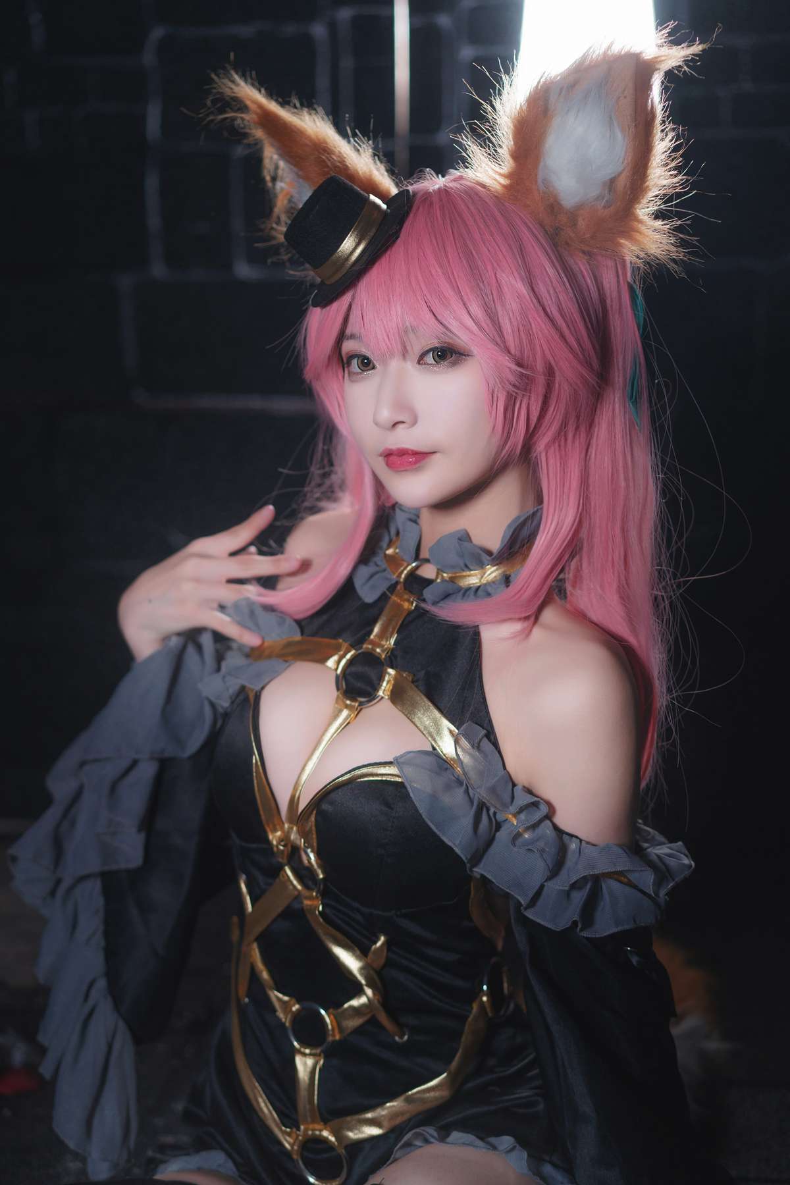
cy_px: 592
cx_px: 395
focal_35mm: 55
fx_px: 1810
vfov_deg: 36.2
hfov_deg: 24.6
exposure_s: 1/200
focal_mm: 55
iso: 400
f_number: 2.5
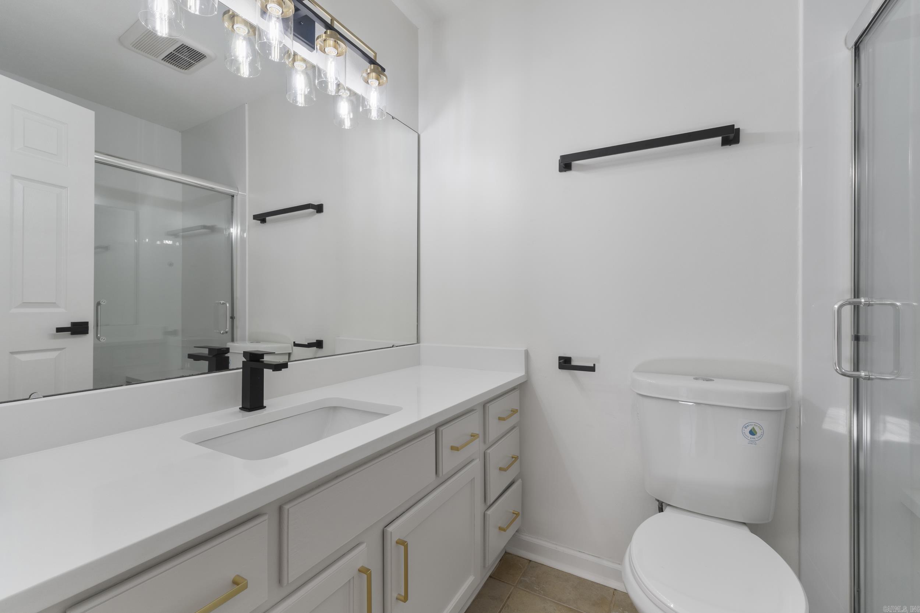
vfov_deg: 77.3
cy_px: 306
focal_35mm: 15
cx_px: 460
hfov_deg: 100.4
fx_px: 383
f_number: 9
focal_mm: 10
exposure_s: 1/8
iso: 200
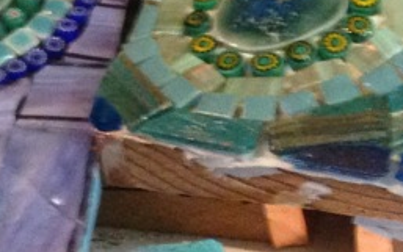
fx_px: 1912
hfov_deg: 11.8
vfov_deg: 7.5
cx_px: -63
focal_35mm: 174
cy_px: 305
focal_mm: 4.13
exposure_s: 1/17
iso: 400
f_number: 2.4
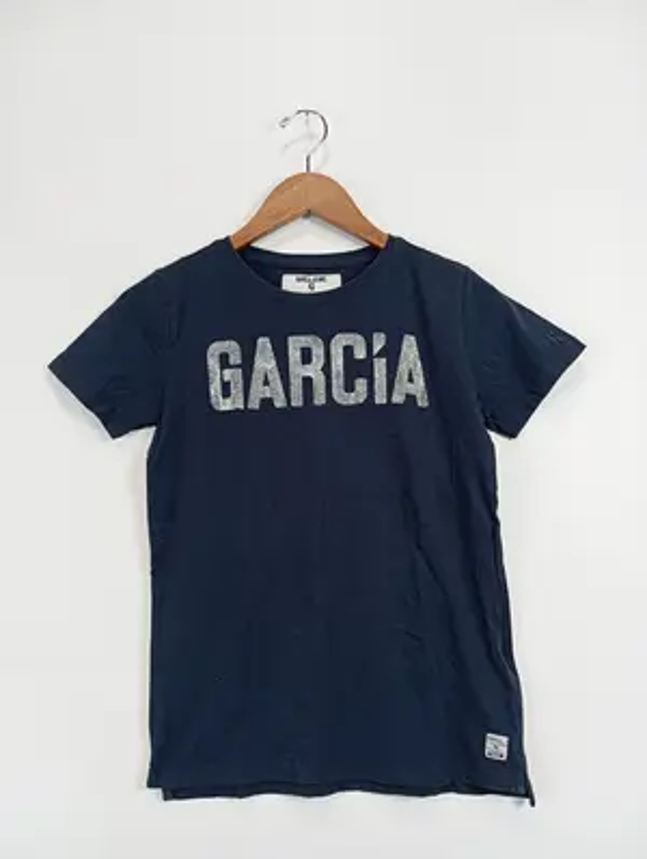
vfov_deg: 63.4
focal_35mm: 28
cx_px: 324
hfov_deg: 49.9
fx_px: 696
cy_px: 430
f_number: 1.8
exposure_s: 1/50
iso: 81
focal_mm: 4.22
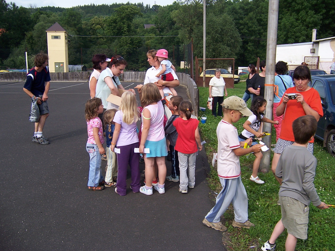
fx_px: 319
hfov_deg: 55.4
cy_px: 126
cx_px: 168
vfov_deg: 42.9
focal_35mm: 33
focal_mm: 5.5
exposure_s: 1/750
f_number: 3.4
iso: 80
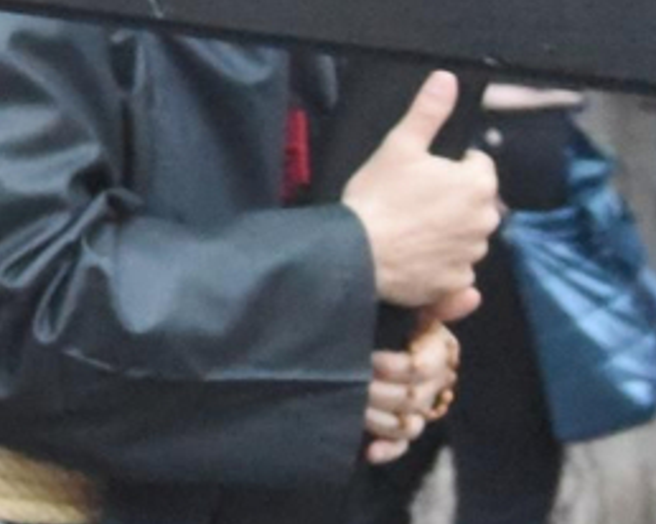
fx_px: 3279
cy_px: -150
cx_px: -247
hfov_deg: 11.1
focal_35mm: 169
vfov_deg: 9.0
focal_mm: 29
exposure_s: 1/125
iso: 12800
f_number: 6.3
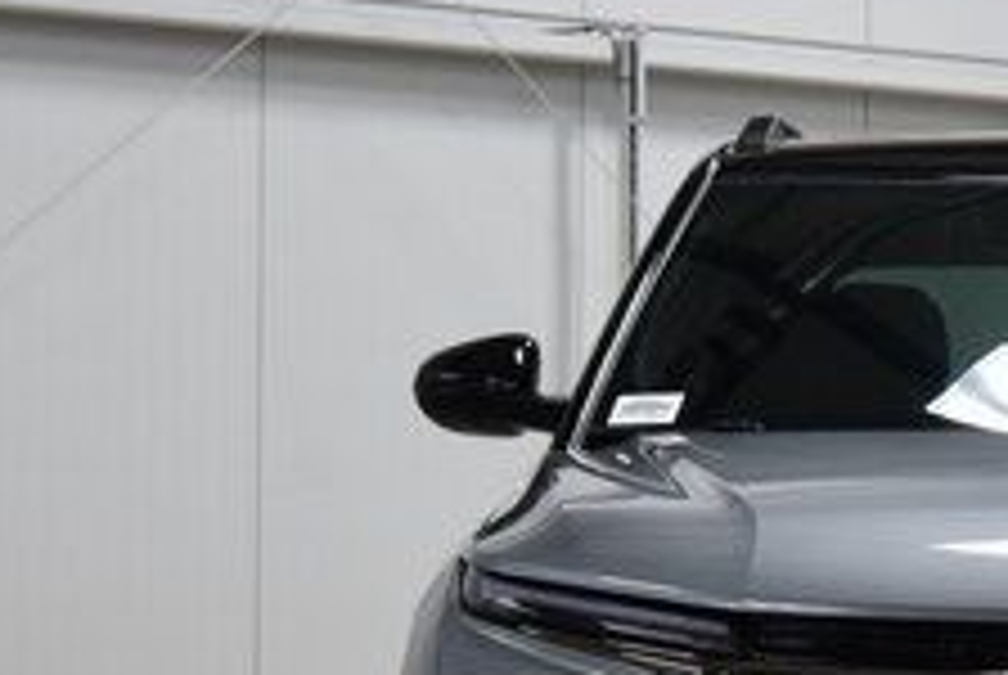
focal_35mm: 154
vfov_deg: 8.9
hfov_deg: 13.1
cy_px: 605
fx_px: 4318
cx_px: 1089
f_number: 8
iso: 1600
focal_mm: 36
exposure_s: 1/60
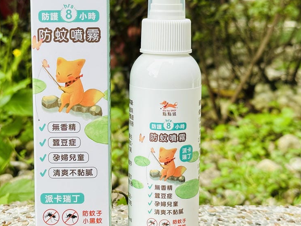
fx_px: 678
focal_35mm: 78
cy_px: 75
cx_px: 119
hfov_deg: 25.0
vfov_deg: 18.9
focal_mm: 6.86
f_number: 1.78
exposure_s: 1/121
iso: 64
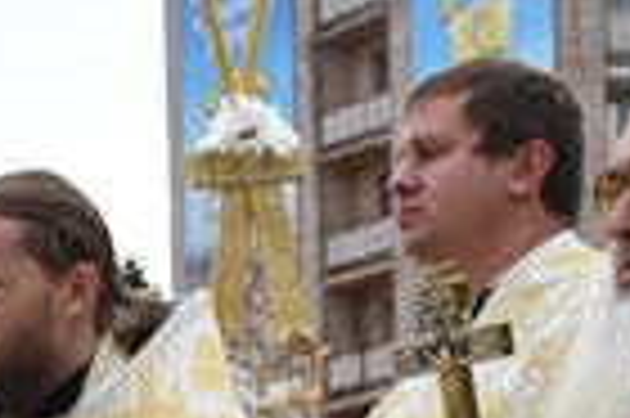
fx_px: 3845
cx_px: -896
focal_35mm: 220
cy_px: 921
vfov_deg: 6.0
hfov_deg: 8.5
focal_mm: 30
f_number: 5.6
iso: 100
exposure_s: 1/160
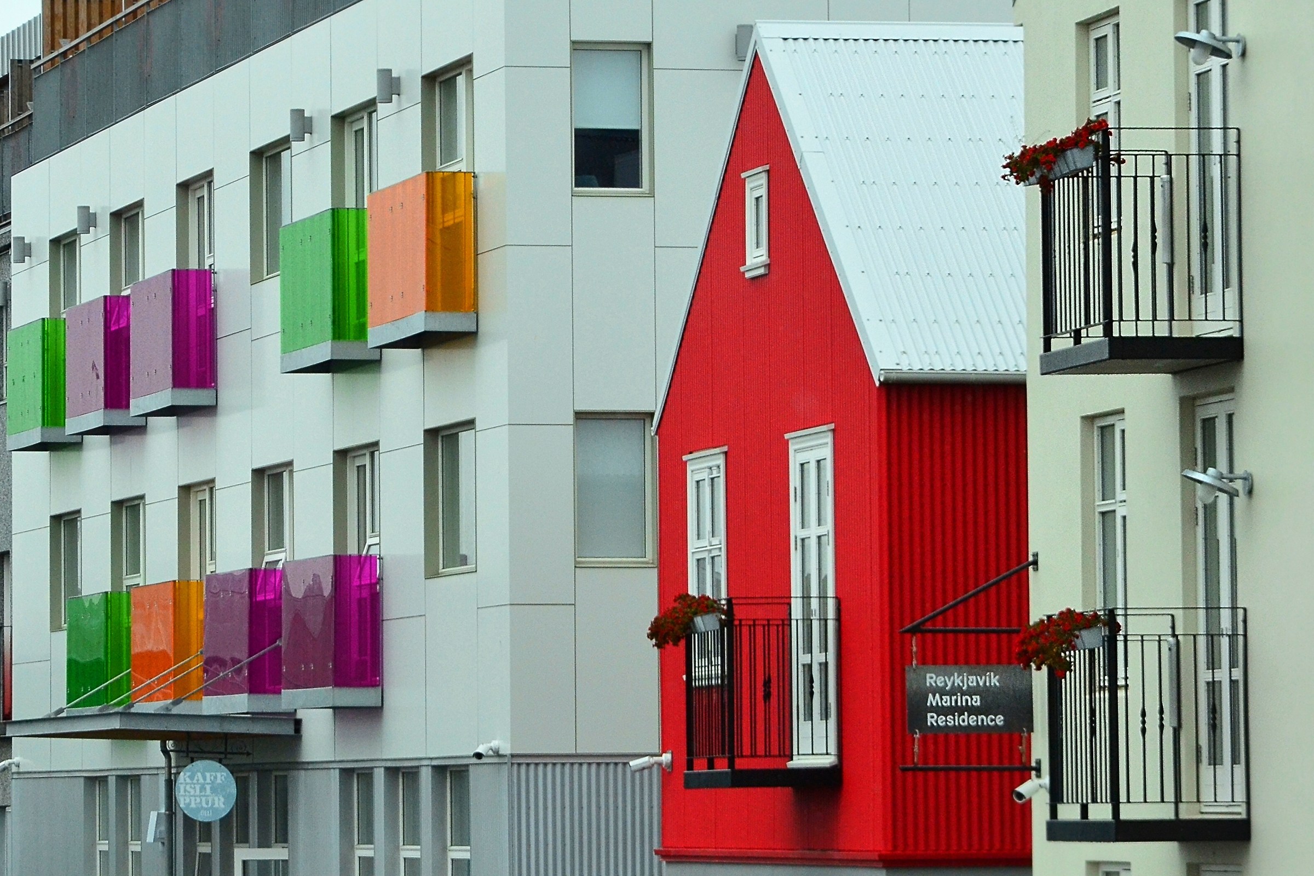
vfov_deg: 10.8
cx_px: 657
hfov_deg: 16.1
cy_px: 438
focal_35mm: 128
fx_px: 4653
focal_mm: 85
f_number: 8
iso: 1250
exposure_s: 1/1000
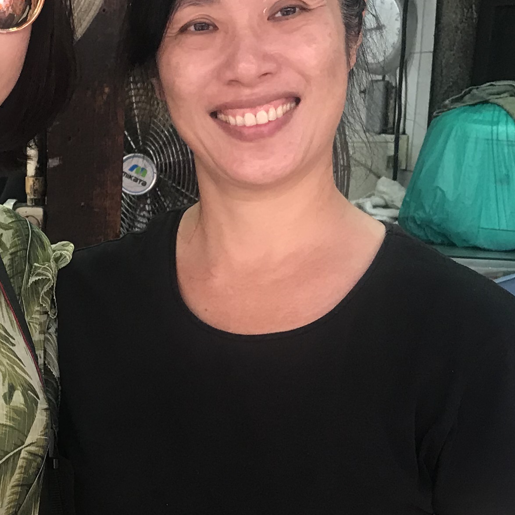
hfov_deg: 19.9
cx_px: 14
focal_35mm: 85
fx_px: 1431
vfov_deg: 20.4
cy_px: 304
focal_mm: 3.99
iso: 25
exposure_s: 1/33
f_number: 1.8
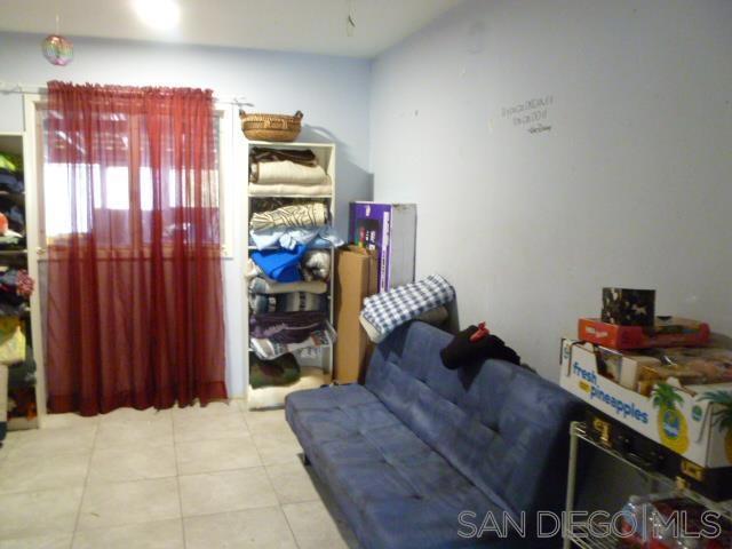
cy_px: 274
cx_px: 366
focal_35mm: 28
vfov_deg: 49.7
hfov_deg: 63.4
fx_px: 592
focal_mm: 5
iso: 800
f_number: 3.3
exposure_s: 1/15
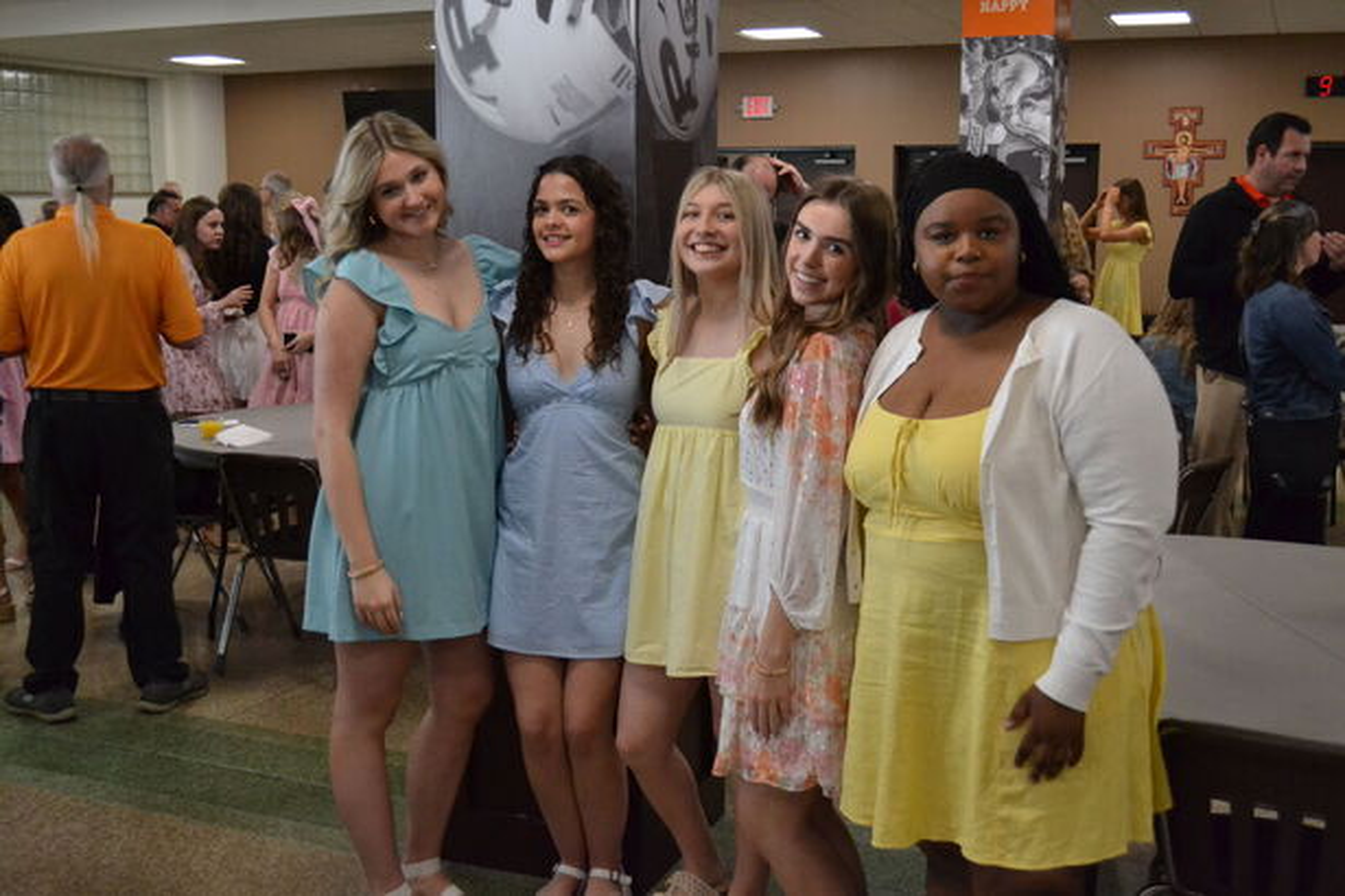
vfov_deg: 34.2
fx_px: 1457
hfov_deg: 49.6
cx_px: 672
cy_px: 448
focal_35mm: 39
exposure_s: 1/400
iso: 3200
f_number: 4.2
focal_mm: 26
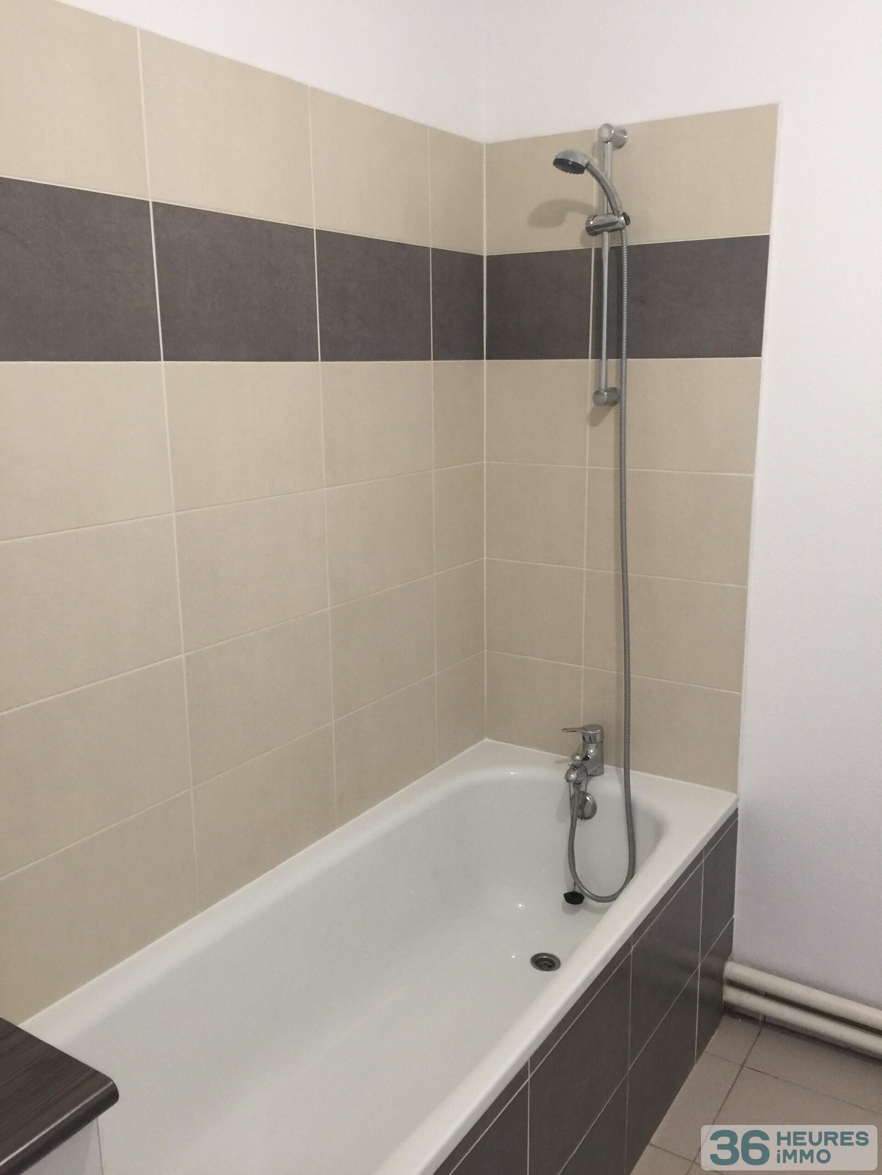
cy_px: 588
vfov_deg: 61.7
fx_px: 985
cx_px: 441
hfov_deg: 48.2
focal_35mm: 29
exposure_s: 1/33
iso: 64
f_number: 2.2
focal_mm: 4.15
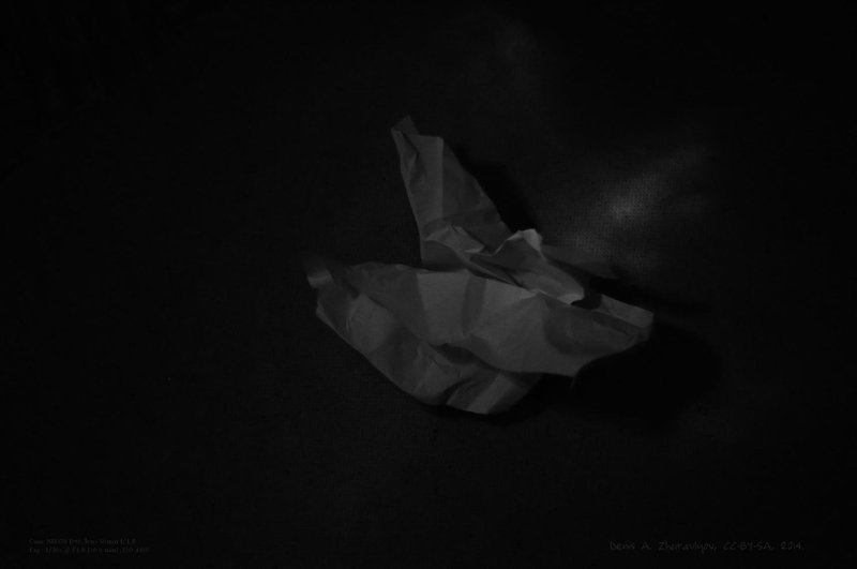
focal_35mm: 75
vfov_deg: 18.1
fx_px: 1783
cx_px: 428
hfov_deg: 27.0
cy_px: 284
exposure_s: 1/30
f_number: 1.8
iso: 1600
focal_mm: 50
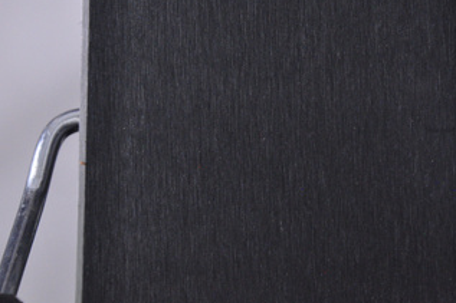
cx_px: 278
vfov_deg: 6.1
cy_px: 114
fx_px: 2832
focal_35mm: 224
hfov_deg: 9.2
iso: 3200
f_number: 9.5
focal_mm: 105
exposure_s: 1/125
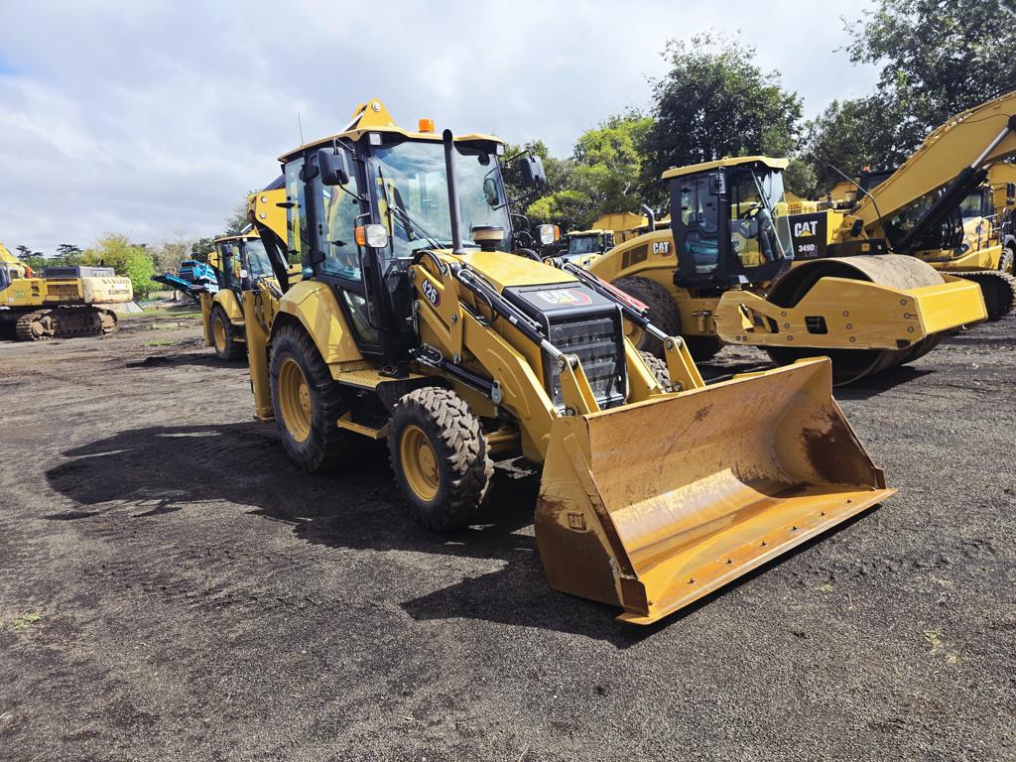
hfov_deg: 73.9
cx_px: 508
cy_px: 381
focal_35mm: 23
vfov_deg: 58.9
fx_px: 675
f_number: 1.7
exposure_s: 1/619
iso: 12
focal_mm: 6.3
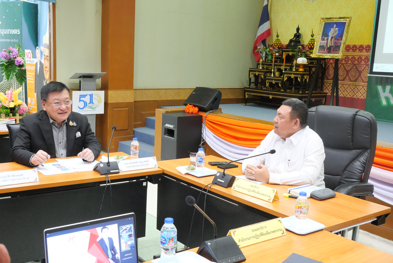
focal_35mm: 41
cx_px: 196
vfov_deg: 32.7
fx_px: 448
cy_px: 132
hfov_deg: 47.4
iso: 3200
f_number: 8
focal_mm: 20
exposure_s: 1/20
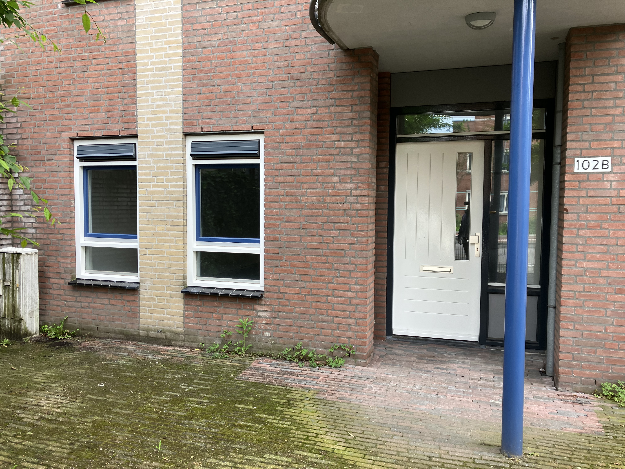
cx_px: 312
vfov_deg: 49.7
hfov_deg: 63.4
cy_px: 234
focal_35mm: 28
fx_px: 506
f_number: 1.8
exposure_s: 1/121
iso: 32
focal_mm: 3.99
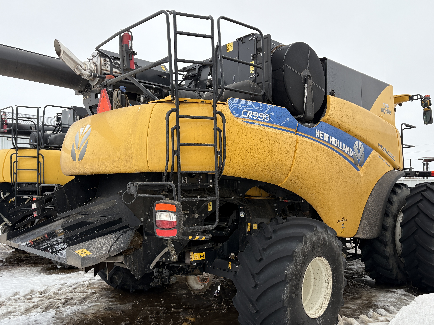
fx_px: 376
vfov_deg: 46.7
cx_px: 233
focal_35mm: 30
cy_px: 177
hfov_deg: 59.9
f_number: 1.6
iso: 50
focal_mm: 5.96
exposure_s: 1/438
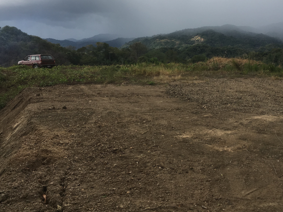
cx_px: 162
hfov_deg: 47.7
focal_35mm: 39
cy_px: 86
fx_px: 319
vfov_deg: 36.7
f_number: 2.2
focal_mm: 4.15
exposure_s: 1/836
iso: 25
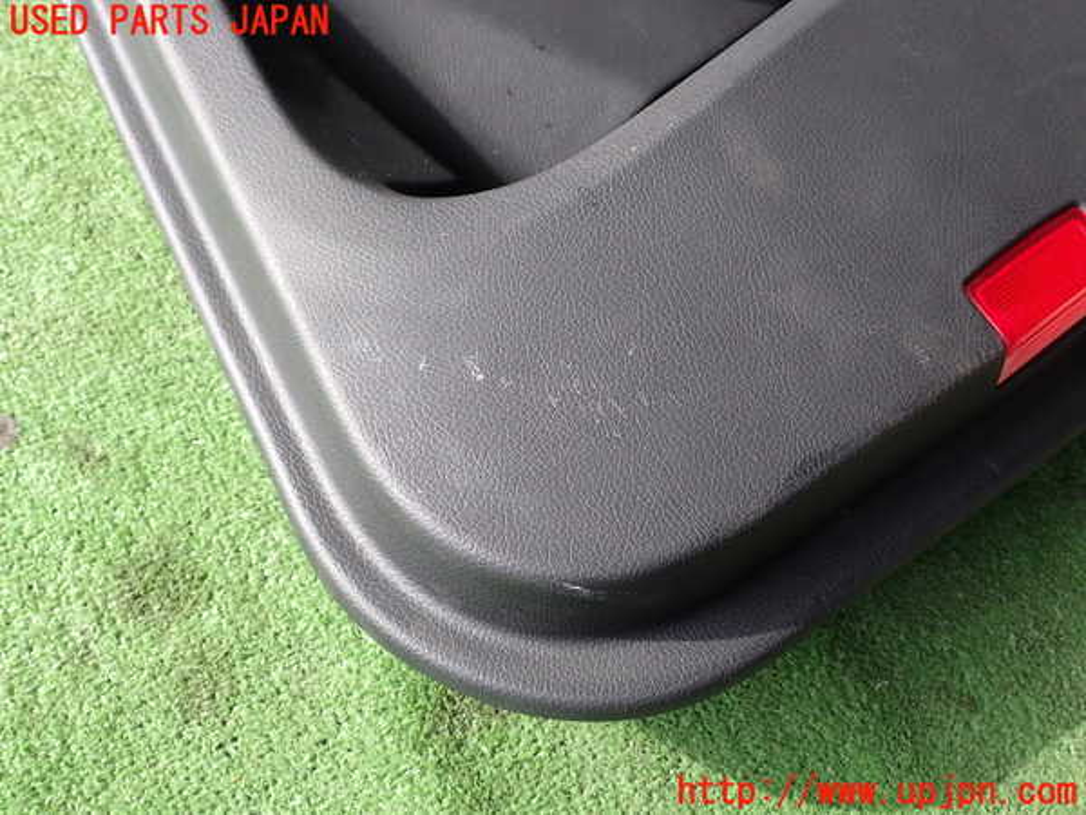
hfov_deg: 60.0
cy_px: 408
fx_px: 941
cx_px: 543
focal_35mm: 30
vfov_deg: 46.8
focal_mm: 5.4
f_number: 3.2
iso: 100
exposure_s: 1/80
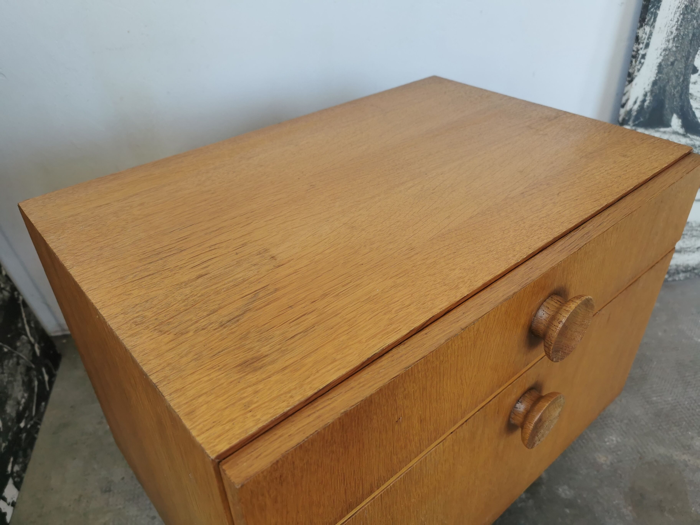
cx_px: 350
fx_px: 546
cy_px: 262
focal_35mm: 27
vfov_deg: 51.4
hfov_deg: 65.3
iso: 64
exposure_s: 1/120
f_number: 1.6
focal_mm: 5.56
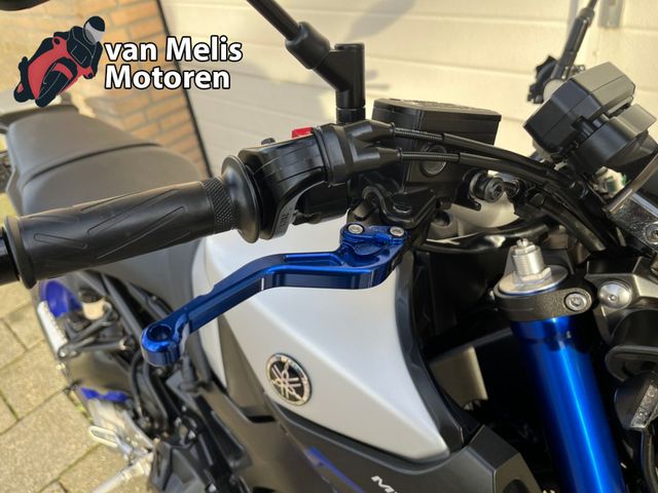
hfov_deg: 67.3
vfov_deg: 53.1
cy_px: 246
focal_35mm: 26
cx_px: 329
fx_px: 494
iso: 40
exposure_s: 1/241
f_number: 1.6
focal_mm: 5.1
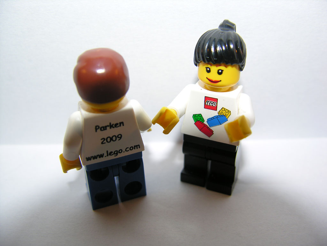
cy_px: 123
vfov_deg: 40.7
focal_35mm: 35
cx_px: 164
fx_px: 331
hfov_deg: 52.6
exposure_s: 1/60.1
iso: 50
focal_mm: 8.9
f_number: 2.8
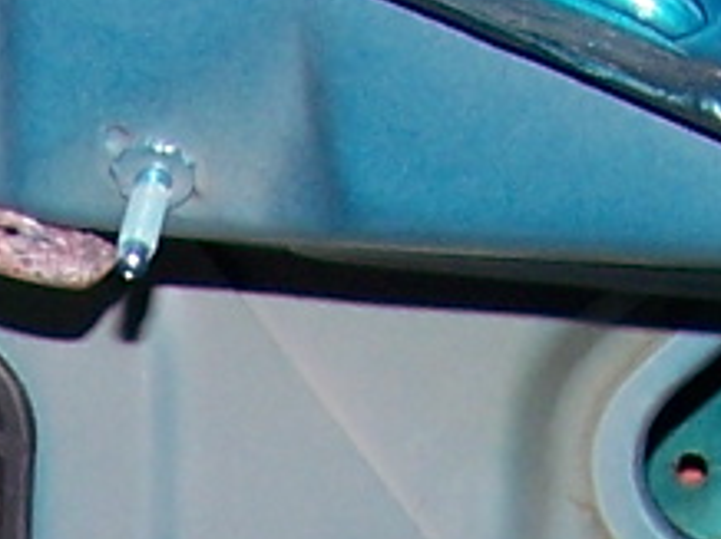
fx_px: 5638
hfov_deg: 7.2
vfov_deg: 5.3
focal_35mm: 271
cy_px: 1422
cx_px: -251
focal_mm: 6.3
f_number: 2.8
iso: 80
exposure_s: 1/60
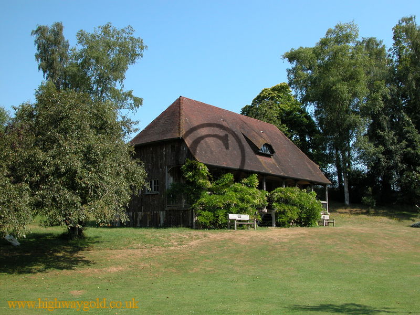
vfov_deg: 39.7
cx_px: 210
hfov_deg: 51.4
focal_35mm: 36
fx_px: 437
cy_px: 158
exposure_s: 1/261
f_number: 5.7
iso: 100
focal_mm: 9.2
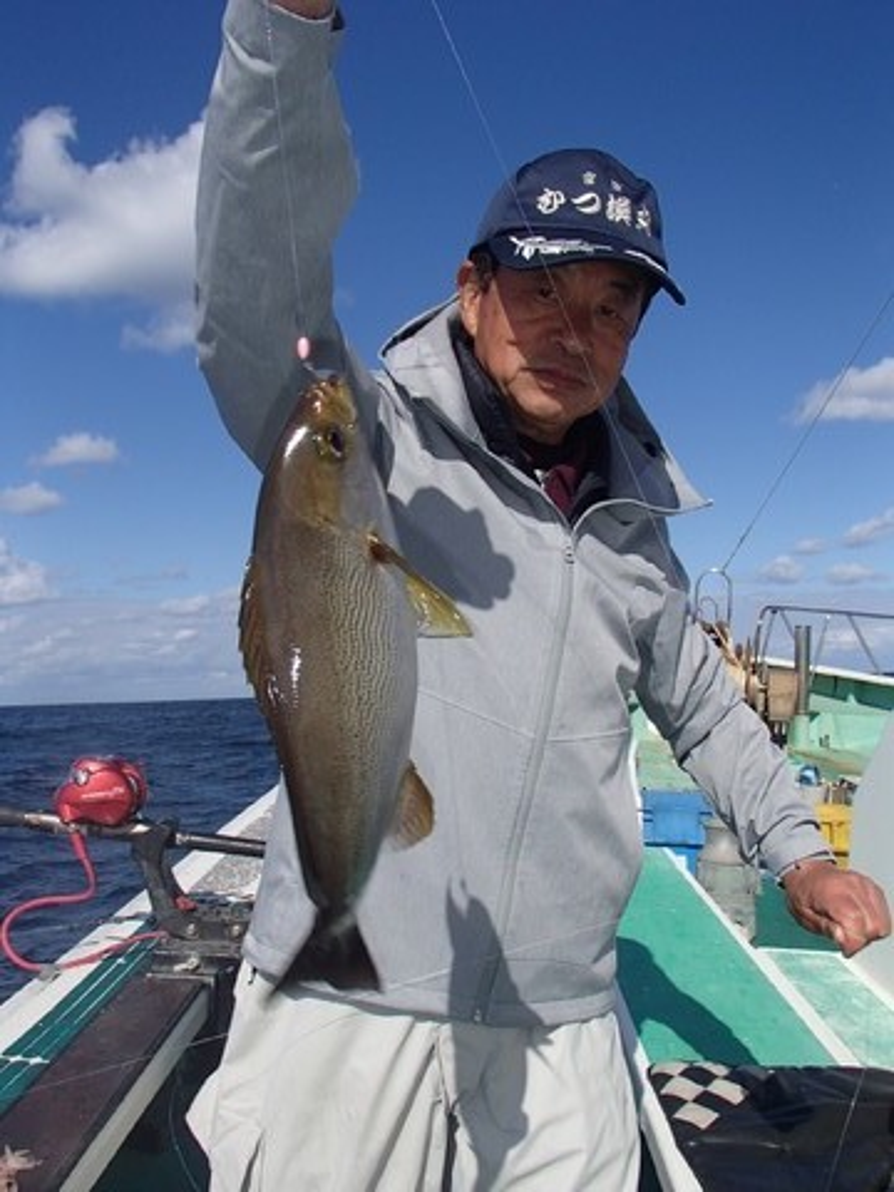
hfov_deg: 49.7
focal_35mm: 28
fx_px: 964
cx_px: 447
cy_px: 596
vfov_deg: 63.4
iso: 100
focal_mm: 5
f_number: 11
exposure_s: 1/250
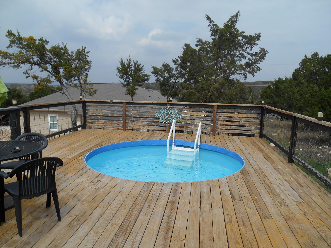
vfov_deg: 53.1
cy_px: 124
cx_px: 166
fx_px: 249
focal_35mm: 26
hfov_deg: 67.3
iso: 80
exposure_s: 1/1250
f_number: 3.4
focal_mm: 4.7
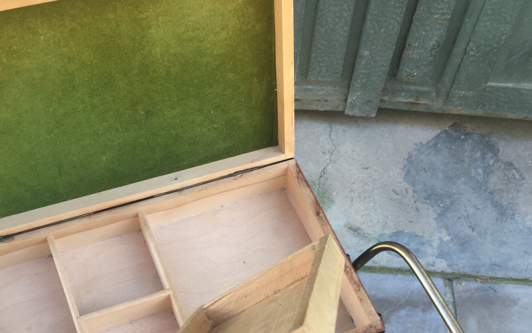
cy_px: 280
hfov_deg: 45.3
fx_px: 638
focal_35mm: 44
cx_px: 266
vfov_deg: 28.4
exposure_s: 1/100
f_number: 2.2
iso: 40
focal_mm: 4.15
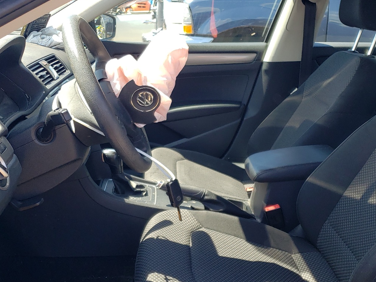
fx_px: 445
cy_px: 164
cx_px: 189
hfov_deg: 45.8
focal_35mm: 41
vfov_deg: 35.1
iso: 50
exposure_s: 1/400
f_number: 1.5
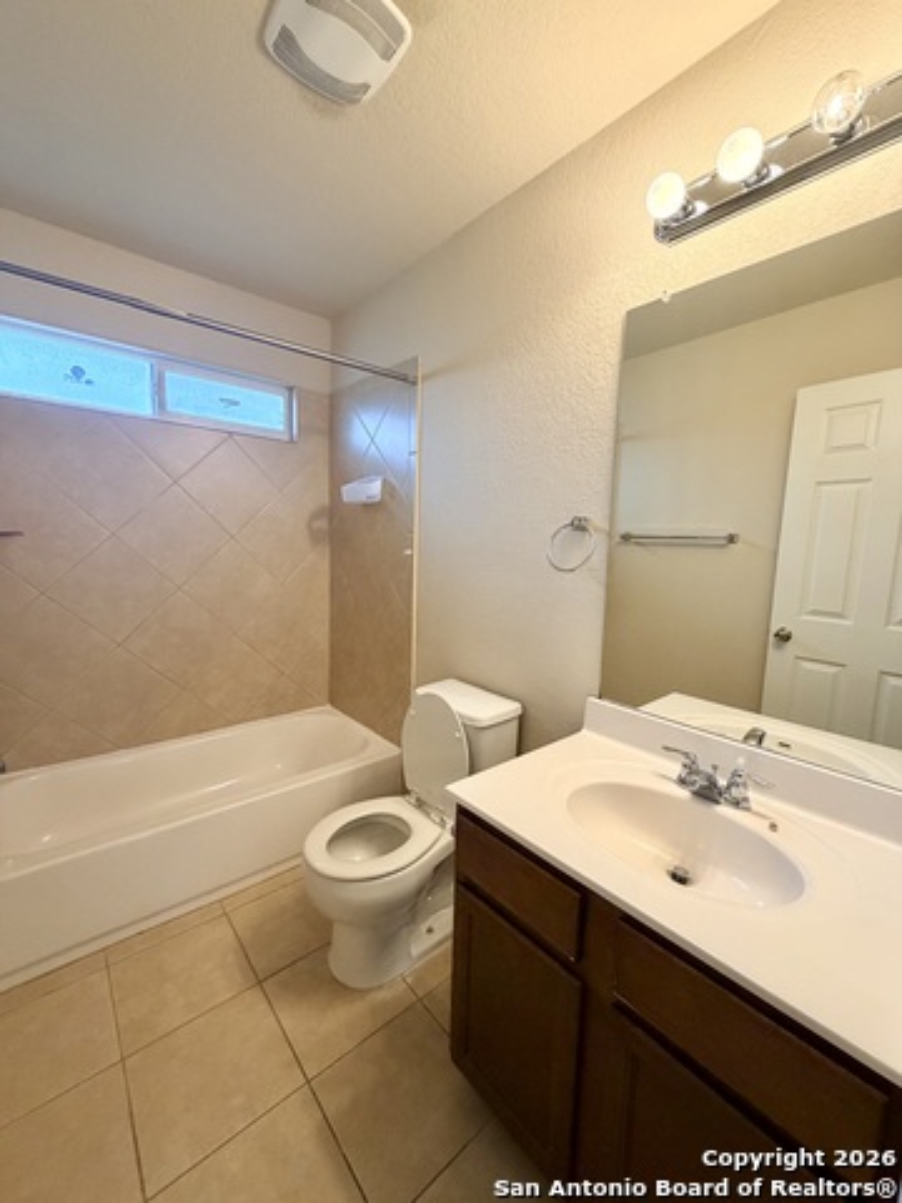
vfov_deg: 102.1
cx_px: 451
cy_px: 602
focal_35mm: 14
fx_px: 486
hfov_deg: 85.7
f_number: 2.2
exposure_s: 1/120
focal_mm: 2.22
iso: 320
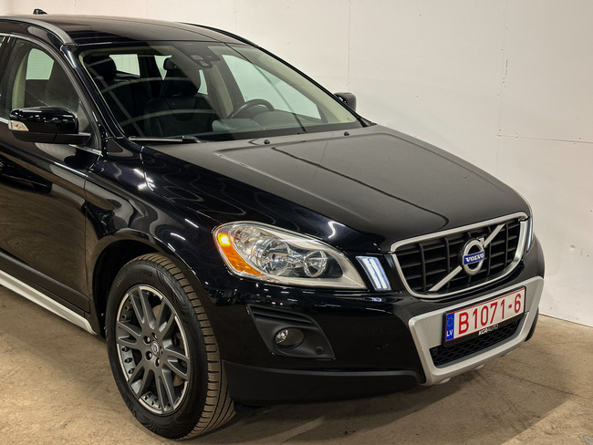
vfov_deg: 30.3
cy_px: 222
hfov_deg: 39.6
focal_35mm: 48
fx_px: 823
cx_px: 296
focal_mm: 6.86
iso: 200
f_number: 1.78
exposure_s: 1/33
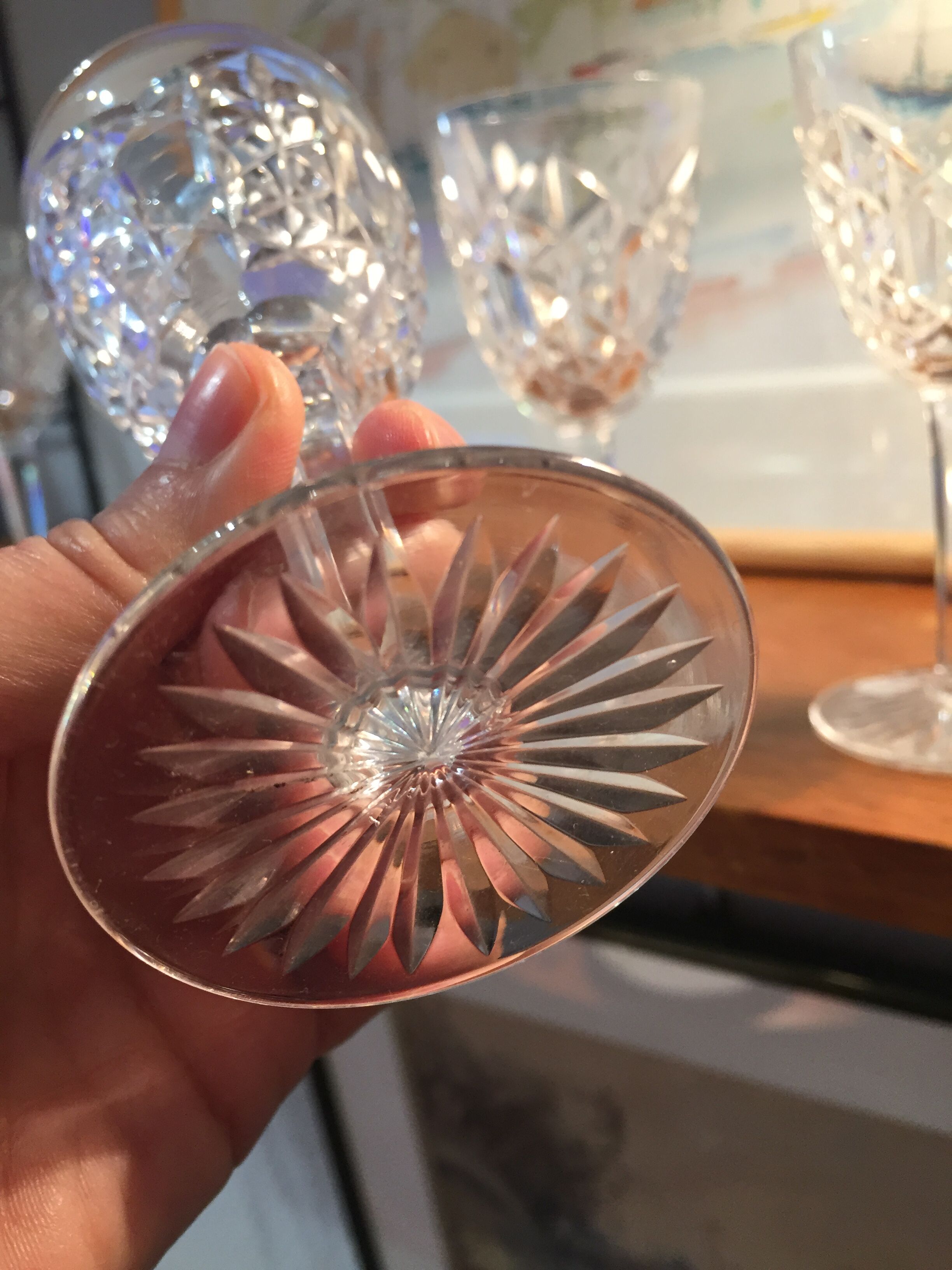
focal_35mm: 29
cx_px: 476
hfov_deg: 48.2
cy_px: 635
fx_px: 1063
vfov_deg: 61.7
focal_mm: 4.15
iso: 64
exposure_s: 1/33
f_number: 2.2
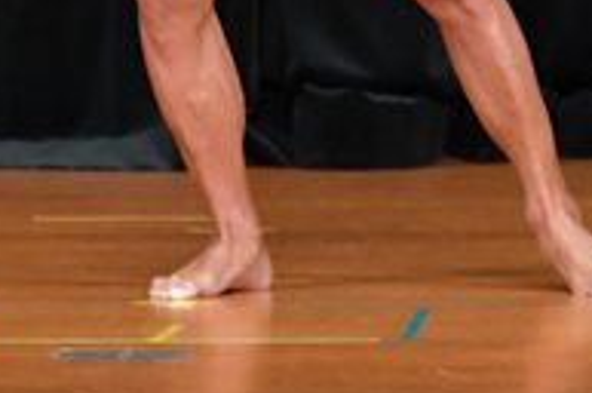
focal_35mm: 1086
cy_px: -319
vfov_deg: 1.3
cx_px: 330
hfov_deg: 1.9
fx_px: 17829
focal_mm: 180
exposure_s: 1/400
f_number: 5.6
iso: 5000
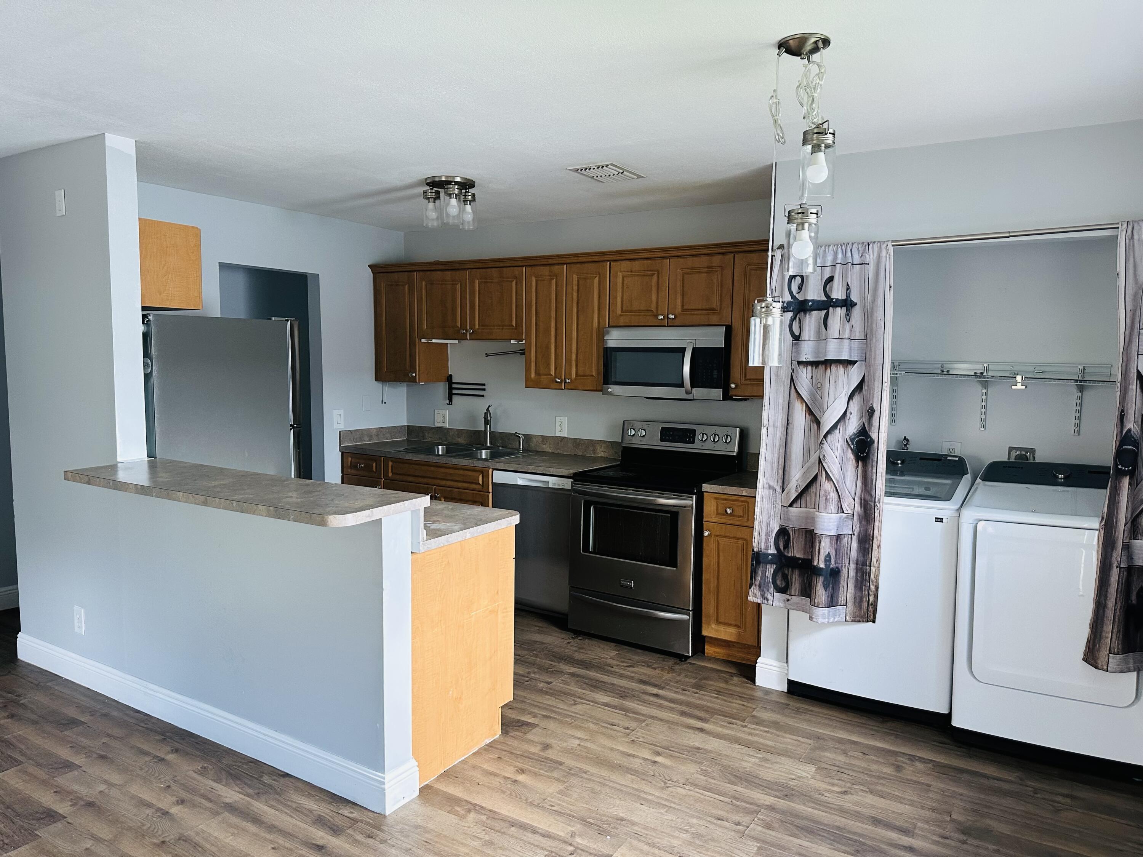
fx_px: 792
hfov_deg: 71.6
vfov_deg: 56.8
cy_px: 428
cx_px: 572
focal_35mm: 24
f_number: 1.78
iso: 250
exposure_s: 1/60
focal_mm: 6.86
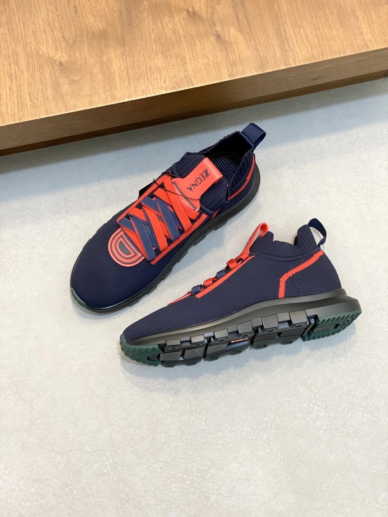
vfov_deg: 36.8
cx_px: 194
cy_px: 258
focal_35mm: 52
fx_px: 777
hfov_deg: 28.0
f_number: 2
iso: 250
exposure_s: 1/100
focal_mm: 6
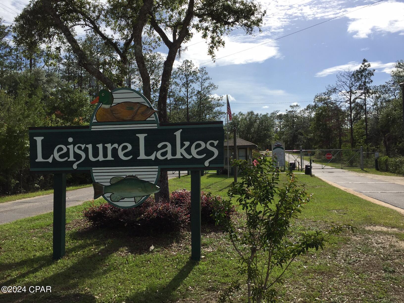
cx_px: 202
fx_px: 338
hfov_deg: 61.7
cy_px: 152
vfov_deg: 48.2
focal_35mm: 29
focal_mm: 4.15
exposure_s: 1/3968
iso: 32
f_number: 2.2
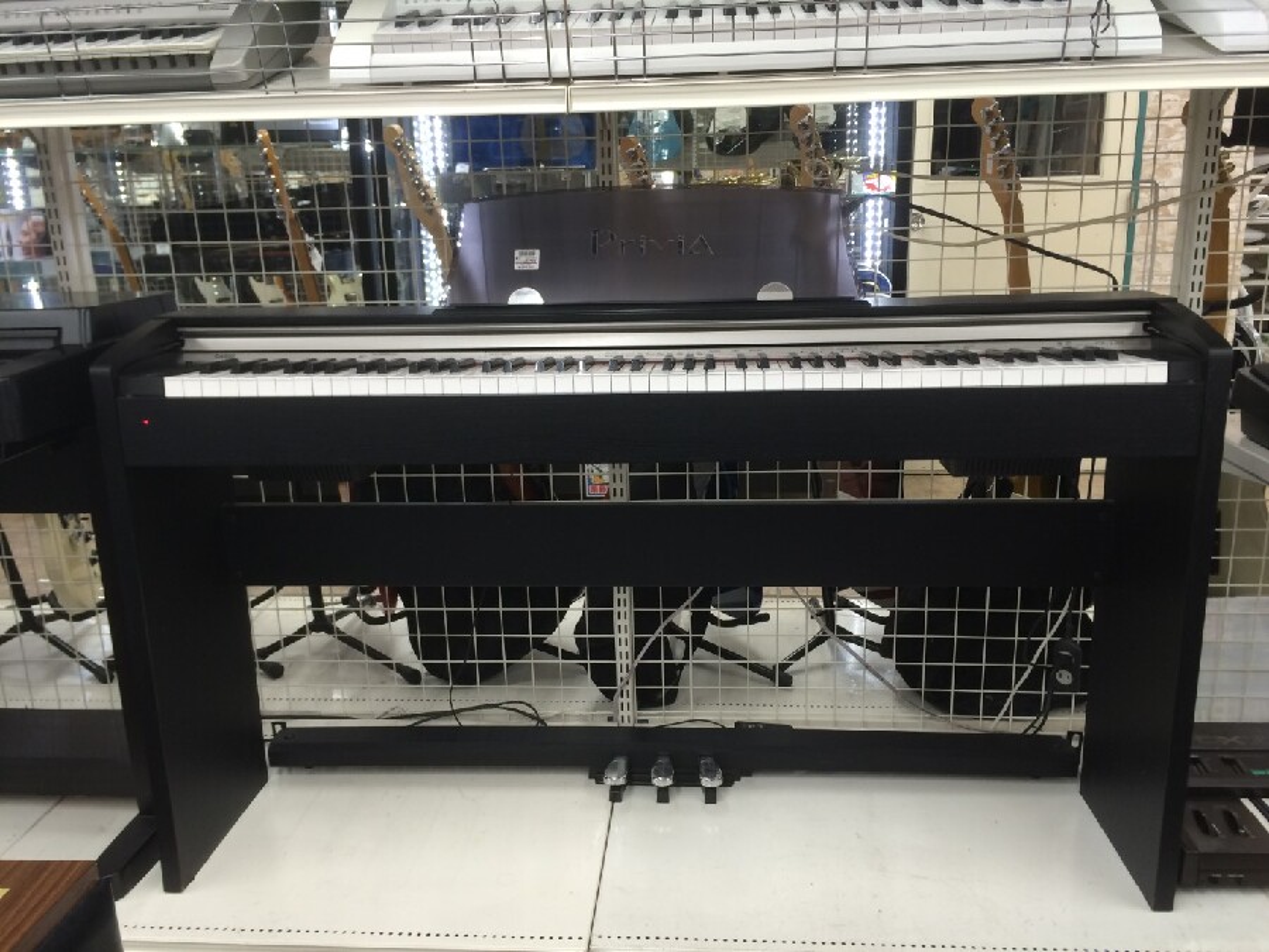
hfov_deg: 61.7
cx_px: 634
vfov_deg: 48.2
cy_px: 476
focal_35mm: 29
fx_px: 1063
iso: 40
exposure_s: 1/30
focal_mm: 4.15
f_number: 2.2
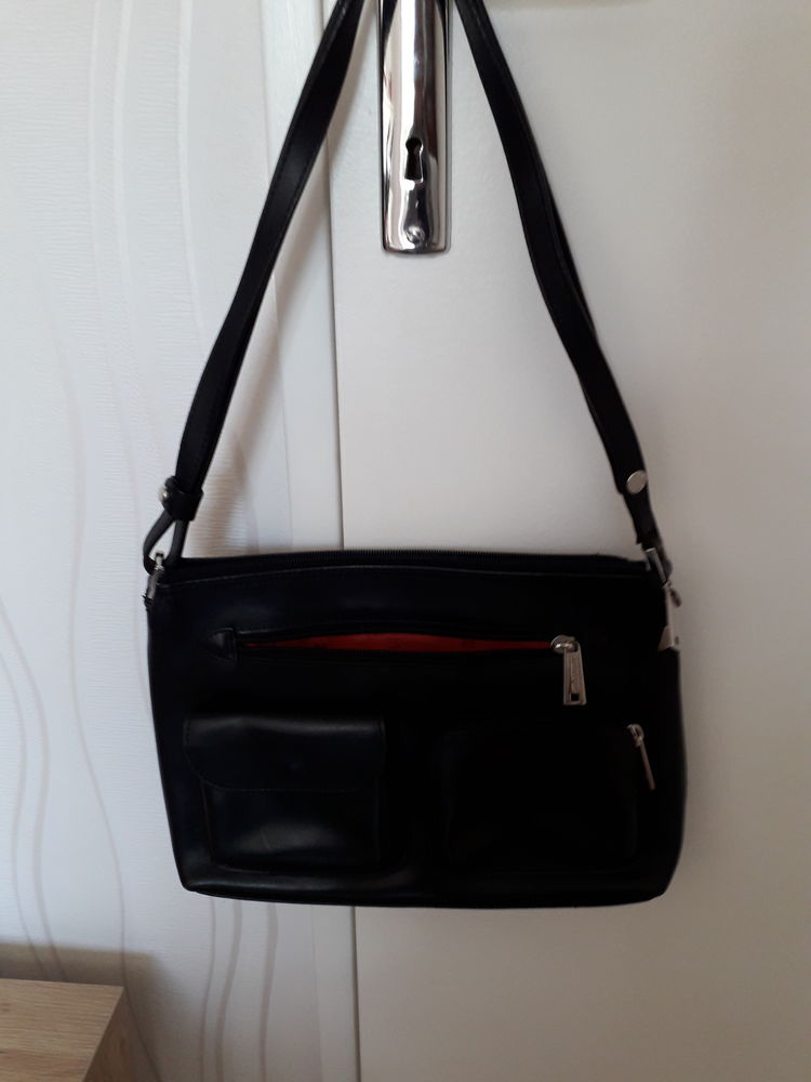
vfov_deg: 65.3
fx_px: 843
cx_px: 406
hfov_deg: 51.4
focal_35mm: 27
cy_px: 541
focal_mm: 3.6
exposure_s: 1/50
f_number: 1.9
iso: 100
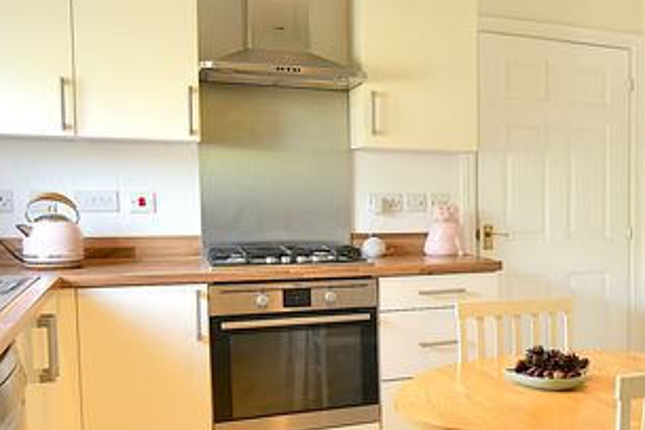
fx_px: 842
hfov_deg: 35.8
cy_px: 272
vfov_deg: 28.5
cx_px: 706
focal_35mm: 47
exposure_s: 1/60
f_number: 3.5
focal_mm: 14
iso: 160
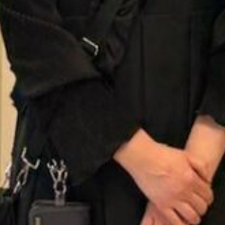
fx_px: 1103
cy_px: -145
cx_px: 98
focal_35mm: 150
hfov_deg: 11.6
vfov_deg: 11.1
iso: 40
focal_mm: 5.96
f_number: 1.6
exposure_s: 1/248
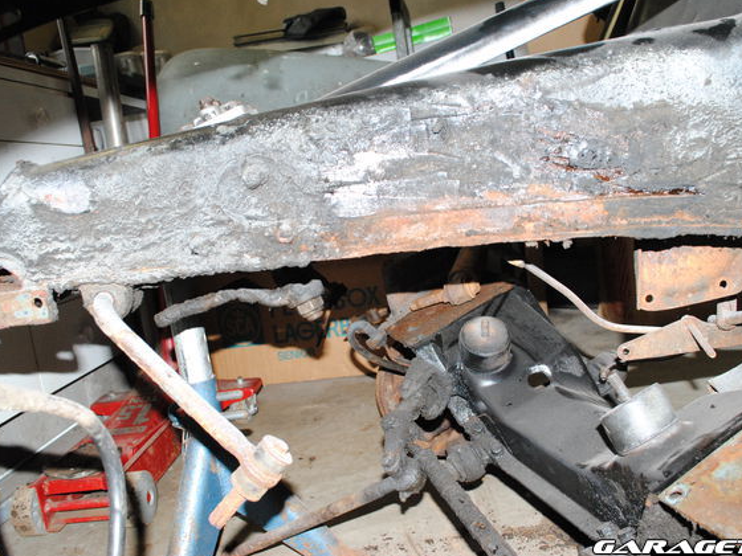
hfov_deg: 55.3
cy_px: 277
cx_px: 396
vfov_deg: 42.9
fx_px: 707
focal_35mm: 33
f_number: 6.3
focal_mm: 20
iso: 800
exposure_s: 1/40
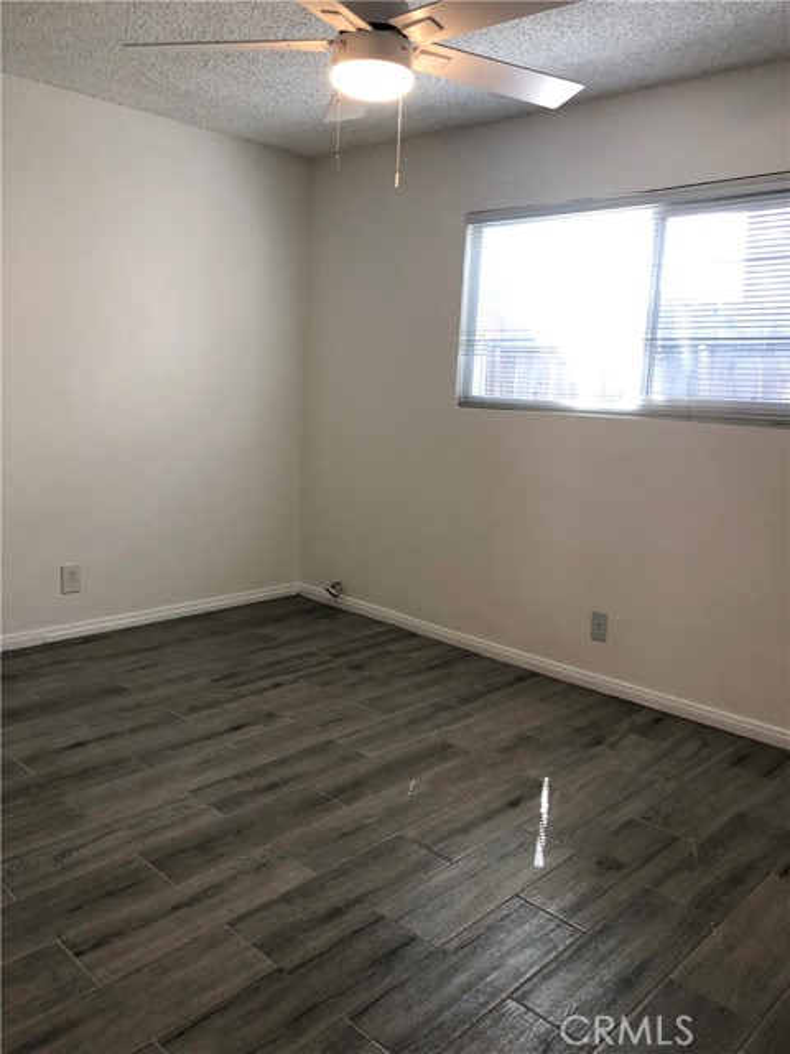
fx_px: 852
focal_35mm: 28
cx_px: 395
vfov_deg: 63.4
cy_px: 527
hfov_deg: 49.7
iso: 20
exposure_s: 1/30
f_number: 1.8
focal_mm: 4
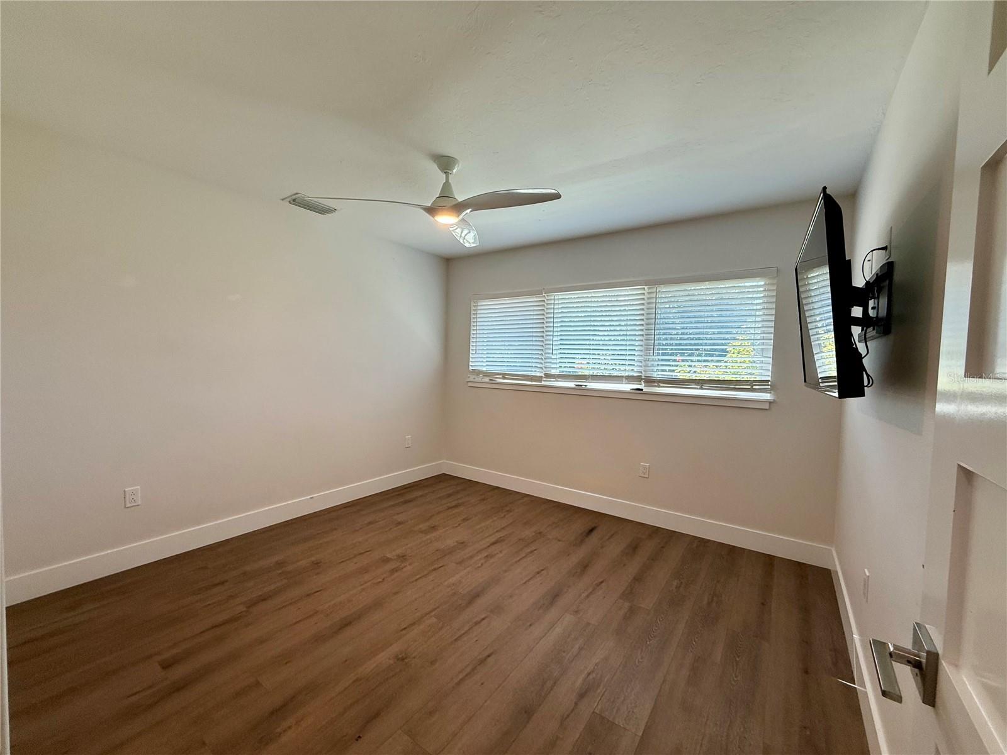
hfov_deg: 102.1
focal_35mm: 14
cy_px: 378
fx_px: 407
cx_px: 504
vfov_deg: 85.7
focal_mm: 2.22
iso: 80
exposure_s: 1/120
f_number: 2.2
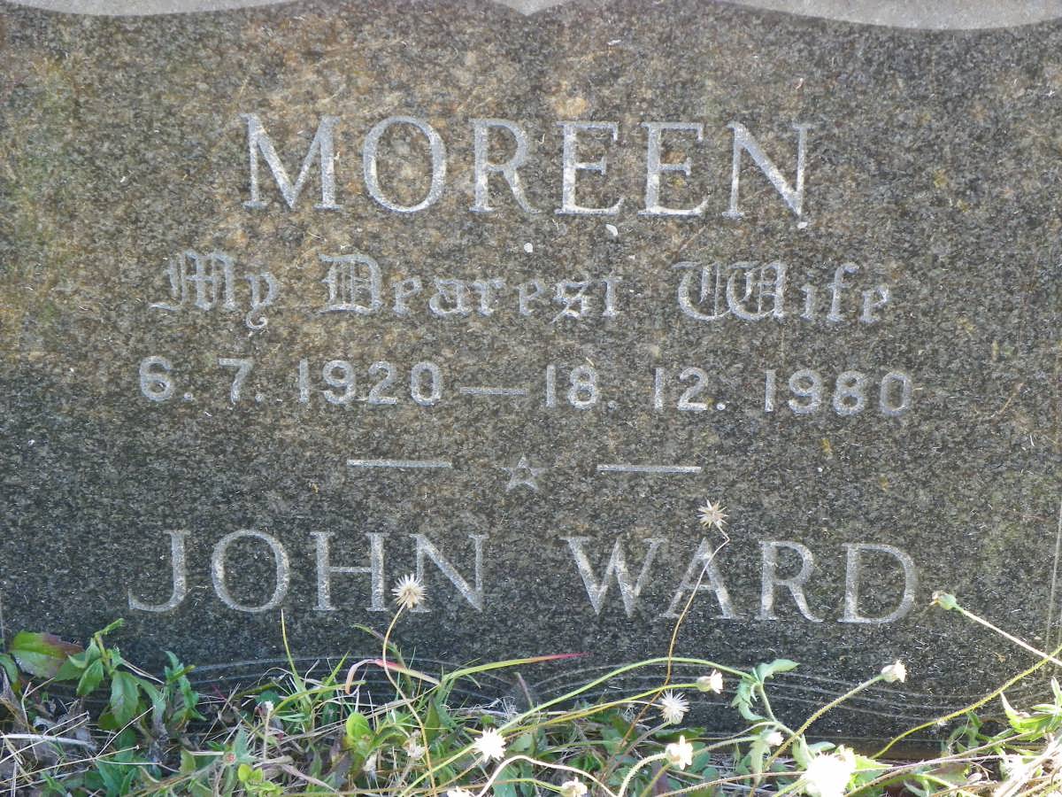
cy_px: 398
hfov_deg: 16.0
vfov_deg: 12.0
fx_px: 3774
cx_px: 531
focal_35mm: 123
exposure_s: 1/50
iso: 80
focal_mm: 21.9
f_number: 4
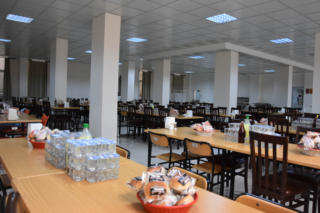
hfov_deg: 65.5
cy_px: 108
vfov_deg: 46.4
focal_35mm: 28
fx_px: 249
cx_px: 166
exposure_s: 1/60
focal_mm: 18
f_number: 4
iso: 800
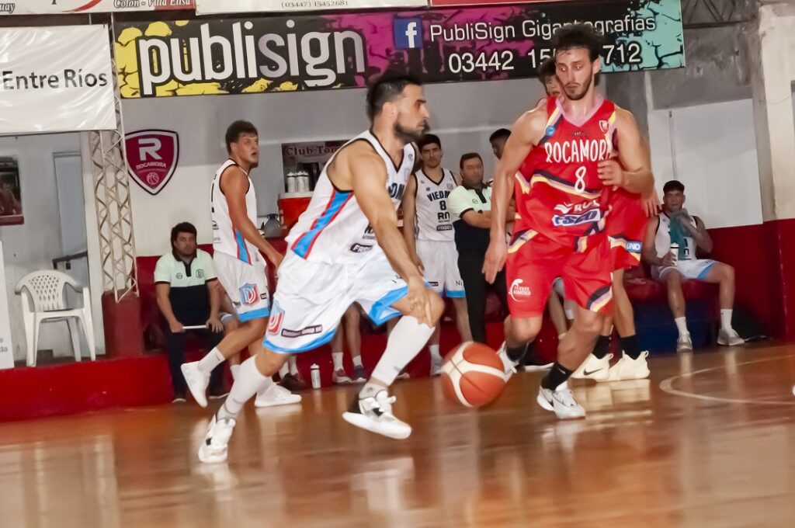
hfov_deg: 24.6
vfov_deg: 16.5
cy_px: 264
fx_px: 1820
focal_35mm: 82
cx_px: 398
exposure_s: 1/250
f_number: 6.3
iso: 3200
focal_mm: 55
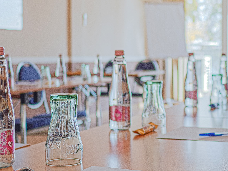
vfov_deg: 20.2
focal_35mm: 73
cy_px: 69
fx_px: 481
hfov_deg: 26.2
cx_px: 178
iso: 200
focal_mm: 15
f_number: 1.7
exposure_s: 1/40
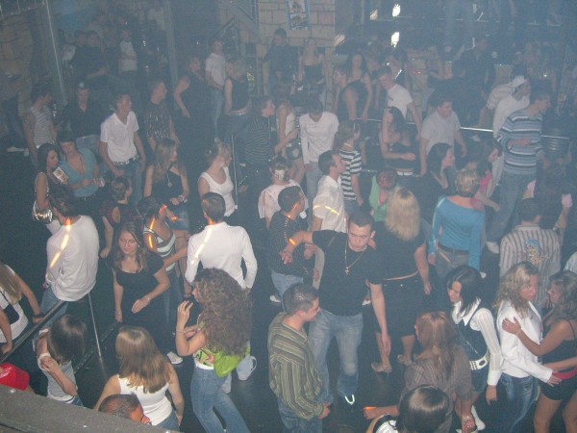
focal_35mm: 38
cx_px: 288
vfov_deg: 37.7
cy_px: 216
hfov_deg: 49.0
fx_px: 633
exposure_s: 1/60
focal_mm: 7.9
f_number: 2.8
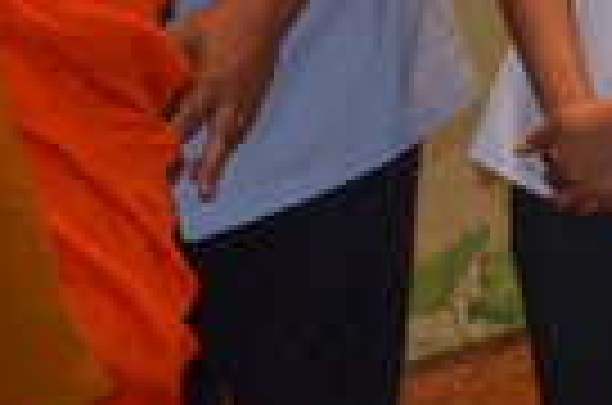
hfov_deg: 11.7
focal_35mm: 169
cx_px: 886
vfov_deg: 8.0
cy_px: -90
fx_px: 2866
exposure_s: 1/60
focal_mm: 24
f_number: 4
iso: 1100
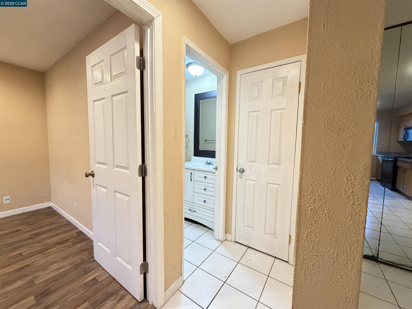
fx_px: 167
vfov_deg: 85.7
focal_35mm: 14
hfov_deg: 102.1
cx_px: 206
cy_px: 154
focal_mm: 2.22
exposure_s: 1/60
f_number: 2.2
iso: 640
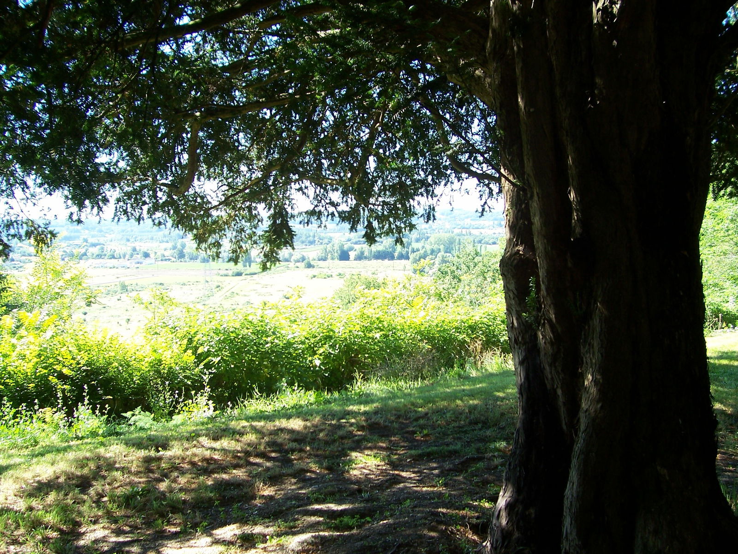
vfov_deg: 41.8
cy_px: 277
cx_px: 369
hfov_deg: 54.0
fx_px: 725
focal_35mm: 34
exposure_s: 1/180
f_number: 2.7
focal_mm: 5.6
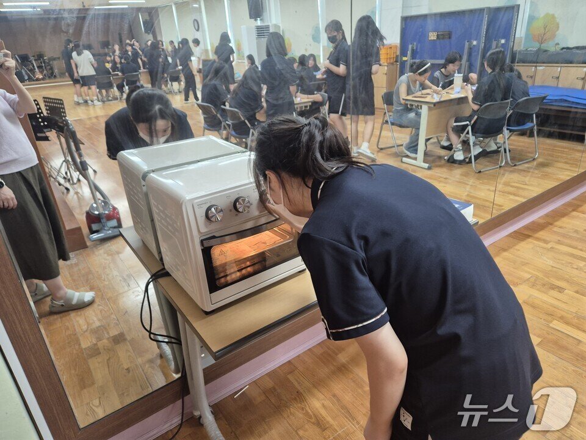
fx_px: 389
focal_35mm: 23
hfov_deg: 73.9
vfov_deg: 58.9
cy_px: 220
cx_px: 293
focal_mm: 5.4
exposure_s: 1/120
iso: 400
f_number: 1.8
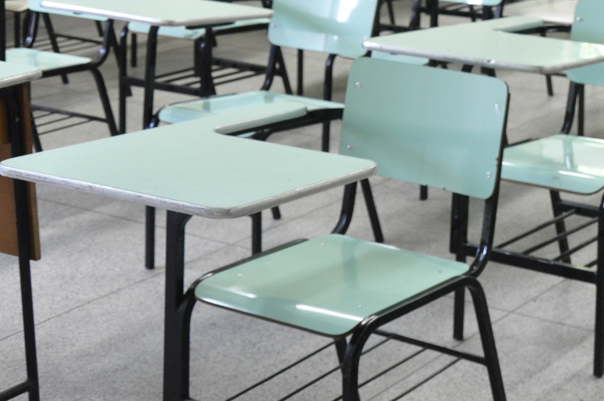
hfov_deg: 23.0
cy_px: -22
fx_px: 1391
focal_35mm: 83
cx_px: 668
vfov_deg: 16.0
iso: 800
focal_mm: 22
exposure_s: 1/40
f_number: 7.1
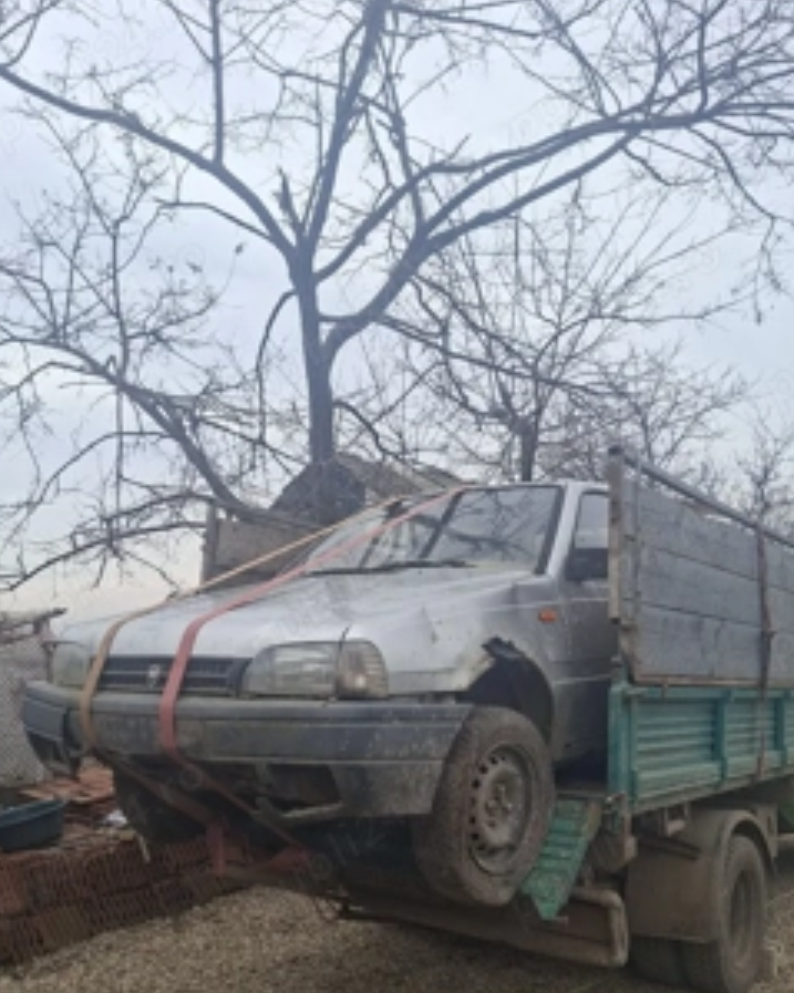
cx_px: 422
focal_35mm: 30
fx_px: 882
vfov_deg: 58.1
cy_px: 621
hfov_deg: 48.5
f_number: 1.8
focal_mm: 5.54
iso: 50
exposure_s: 1/667
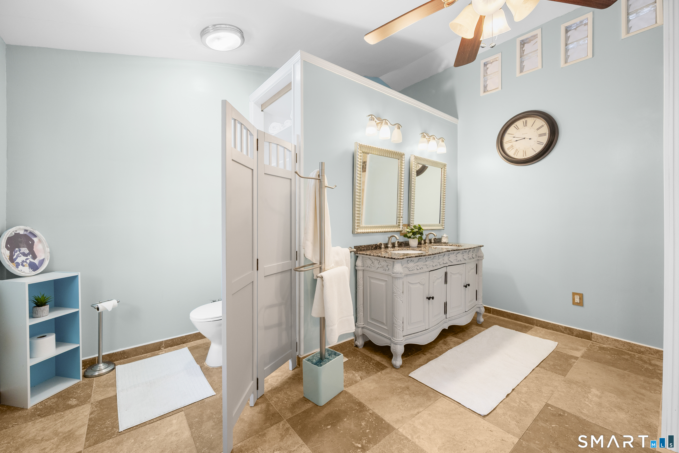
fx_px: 264
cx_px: 340
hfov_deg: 104.2
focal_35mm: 14
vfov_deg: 81.2
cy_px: 226
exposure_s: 1/6
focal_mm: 14
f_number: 8
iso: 400
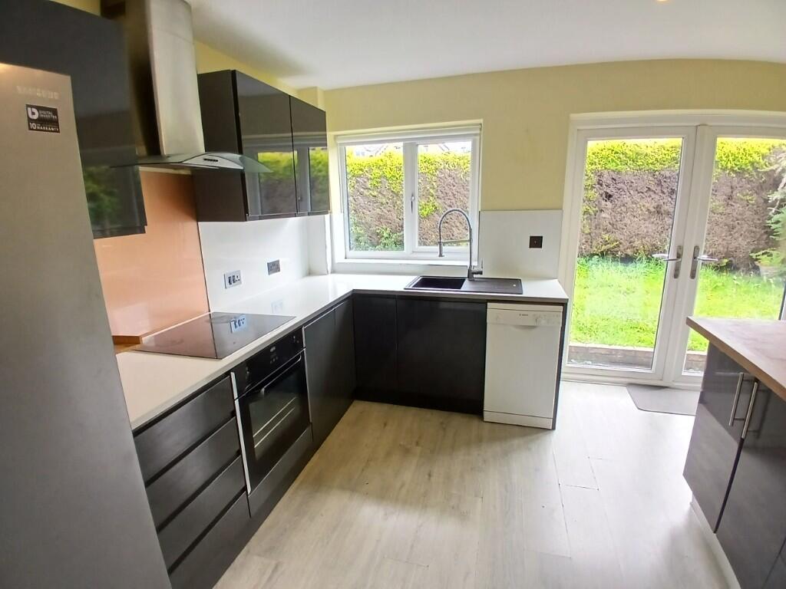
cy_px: 294
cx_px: 393
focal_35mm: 17
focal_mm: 1.4
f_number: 2.2
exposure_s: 1/50
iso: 64
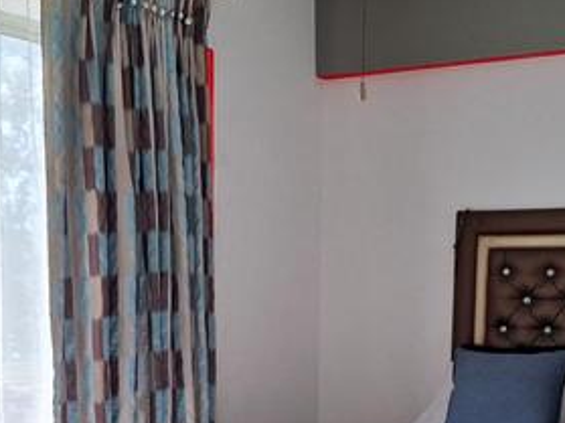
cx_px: 296
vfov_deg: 21.6
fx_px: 1077
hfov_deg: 29.4
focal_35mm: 66
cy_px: 405
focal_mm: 5.54
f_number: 1.8
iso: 64
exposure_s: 1/100
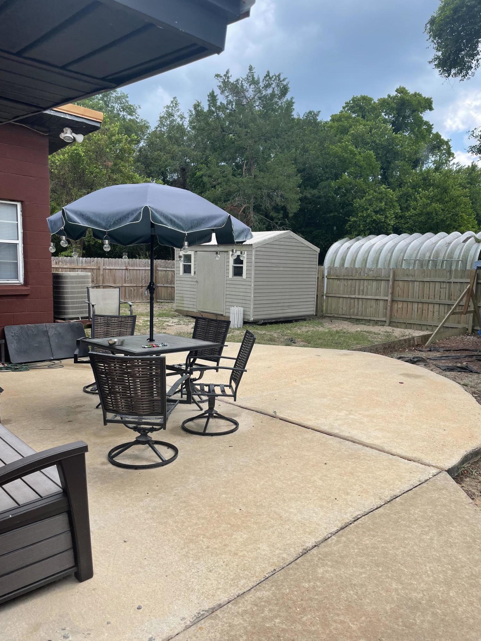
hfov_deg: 53.1
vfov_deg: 67.3
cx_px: 240
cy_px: 320
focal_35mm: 26
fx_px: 482
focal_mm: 4.2
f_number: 1.6
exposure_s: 1/917
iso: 32
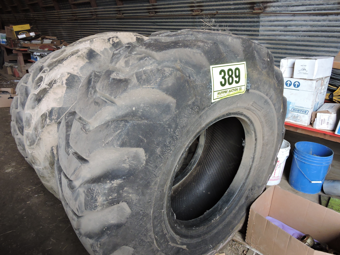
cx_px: 170
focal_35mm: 24
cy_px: 128
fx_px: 236
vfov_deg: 56.8
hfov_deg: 71.6
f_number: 3.3
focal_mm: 4.3
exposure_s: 1/30
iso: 400
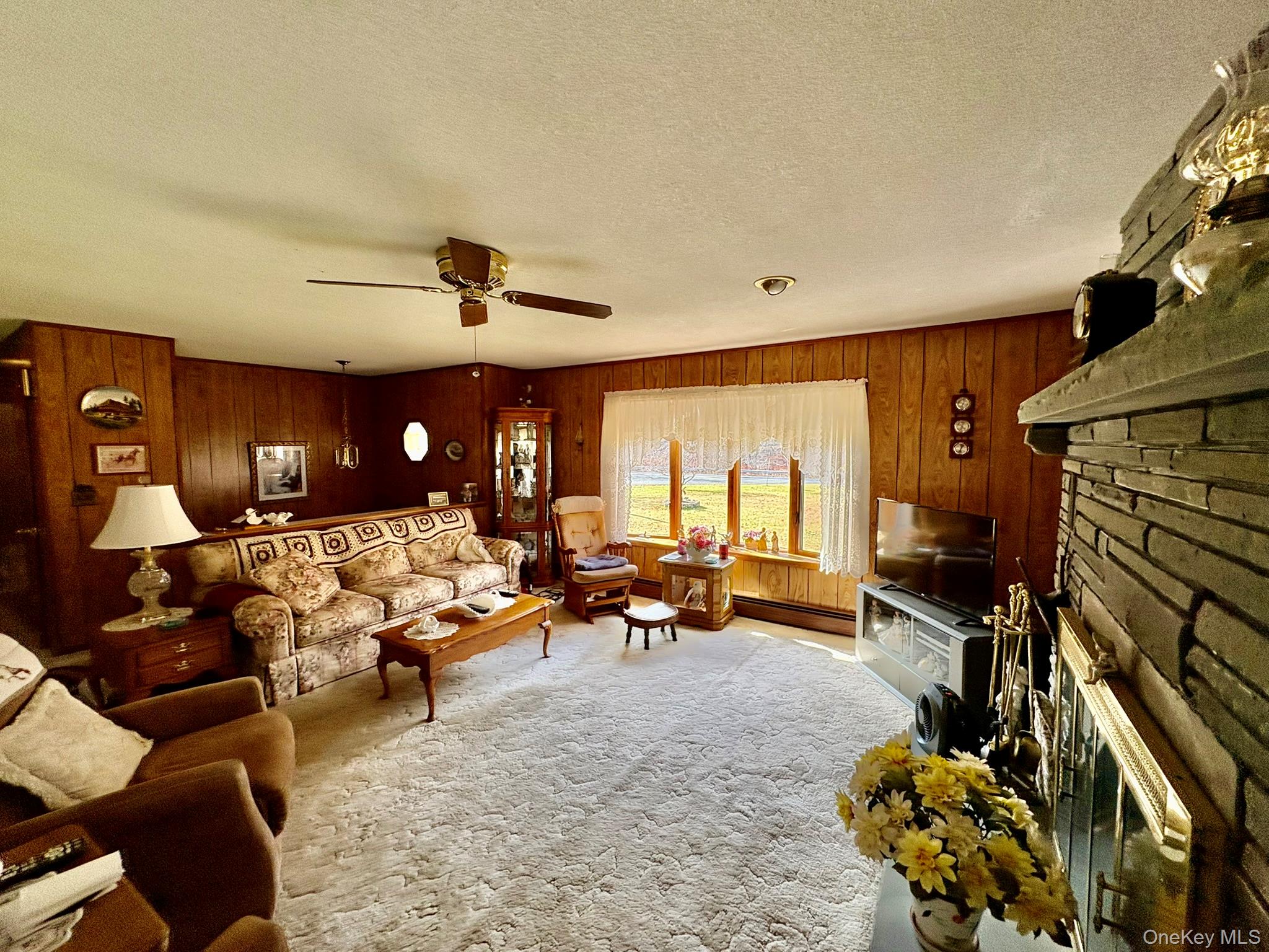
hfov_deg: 102.1
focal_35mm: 14
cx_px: 634
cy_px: 476
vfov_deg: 85.7
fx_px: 513
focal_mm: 2.22
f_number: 2.2
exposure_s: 1/126
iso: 100
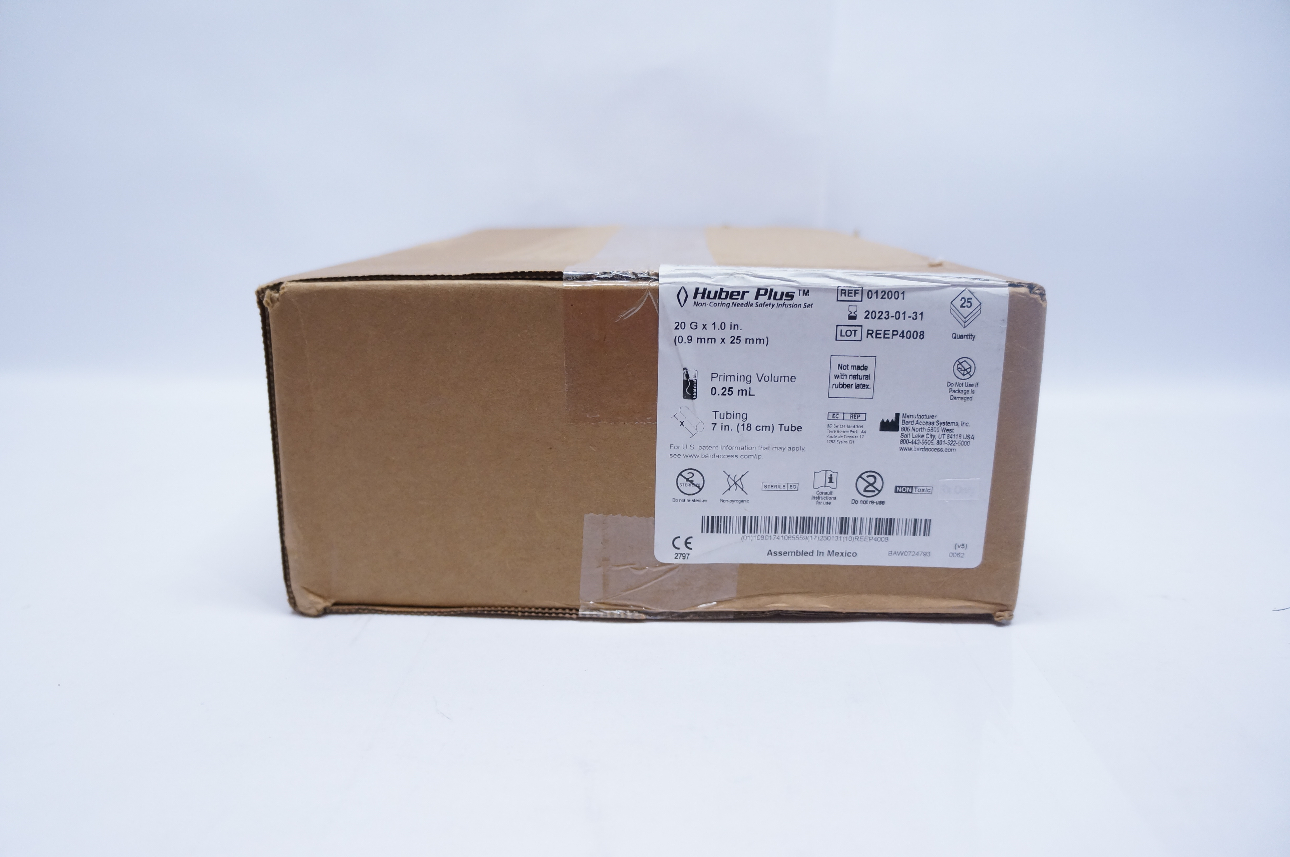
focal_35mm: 27
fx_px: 966
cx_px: 645
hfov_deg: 67.4
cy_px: 428
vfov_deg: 47.8
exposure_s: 1/160
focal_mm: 18
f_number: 3.5
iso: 800
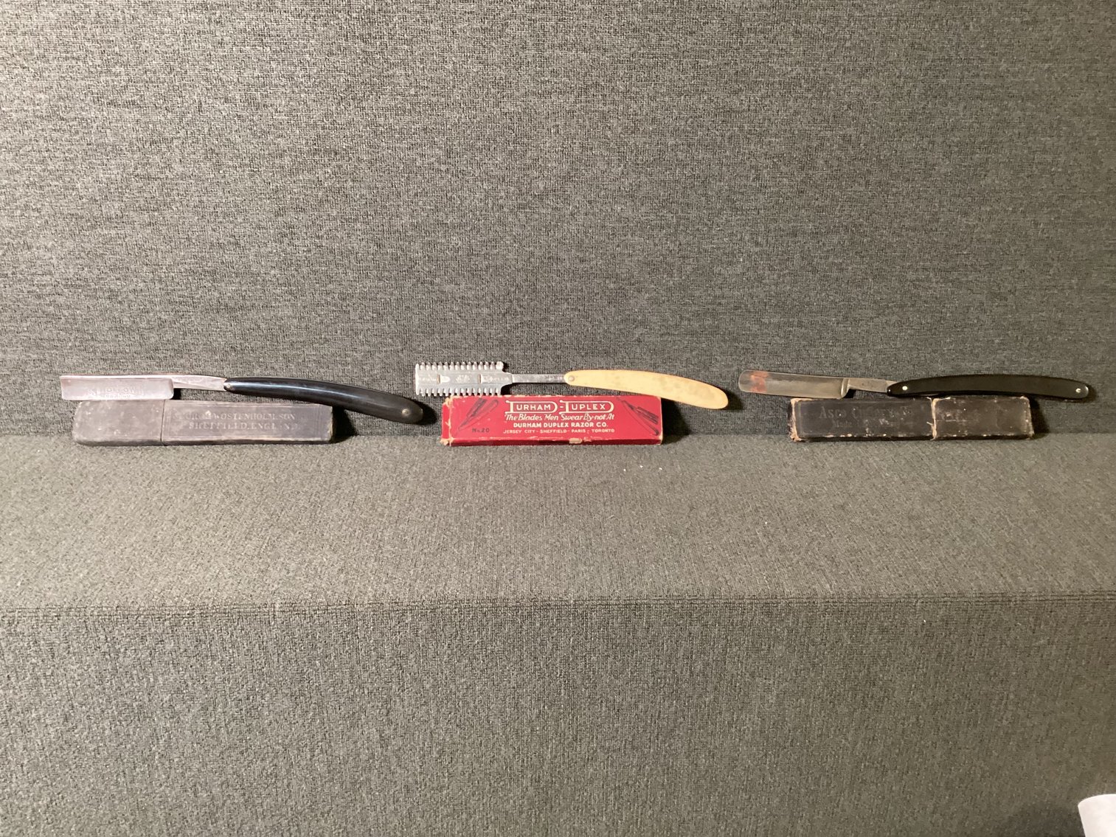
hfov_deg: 58.3
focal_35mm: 31
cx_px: 558
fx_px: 1000
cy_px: 418
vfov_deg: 45.4
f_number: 2.4
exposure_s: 1/30
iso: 500
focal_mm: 3.3
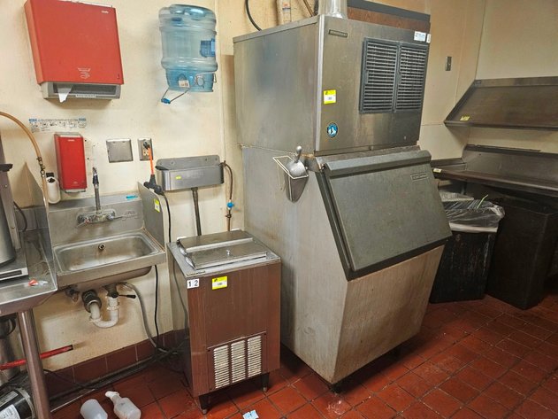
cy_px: 210
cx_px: 279
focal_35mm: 23
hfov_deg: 73.9
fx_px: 371
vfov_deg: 58.9
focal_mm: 5.4
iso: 640
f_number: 1.8
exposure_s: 1/60
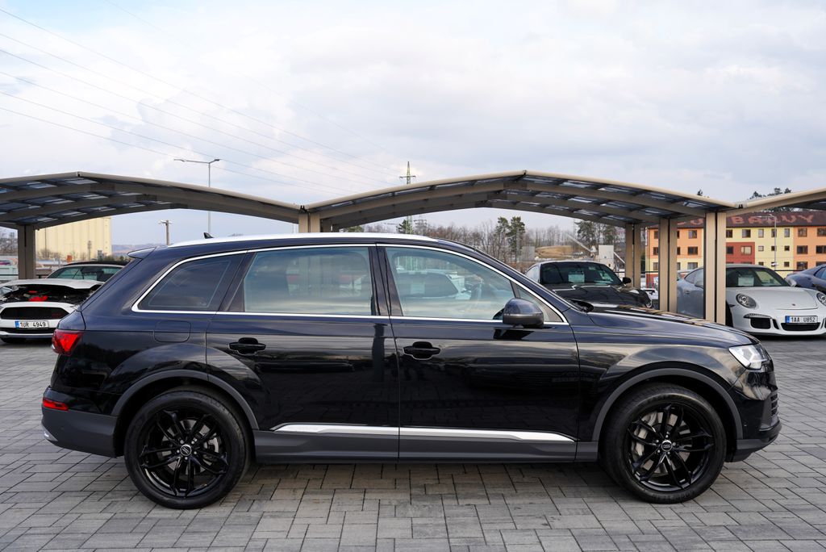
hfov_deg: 61.9
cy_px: 276
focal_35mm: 30
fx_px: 689
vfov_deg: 43.7
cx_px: 413
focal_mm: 30
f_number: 5
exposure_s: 1/100
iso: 100
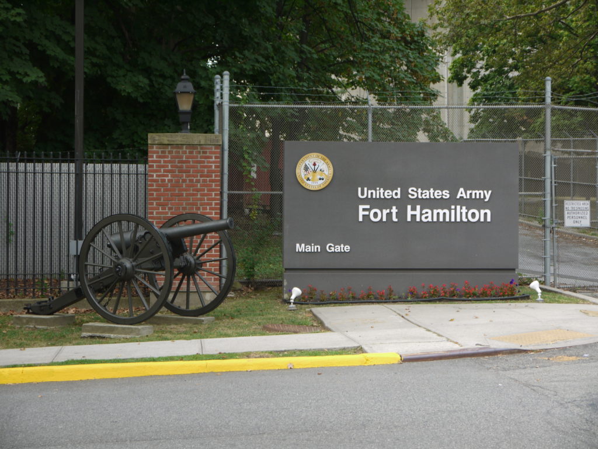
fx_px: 1451
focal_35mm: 84
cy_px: 224
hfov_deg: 23.3
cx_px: 299
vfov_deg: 17.6
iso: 125
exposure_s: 1/80
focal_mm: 42
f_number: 5.6
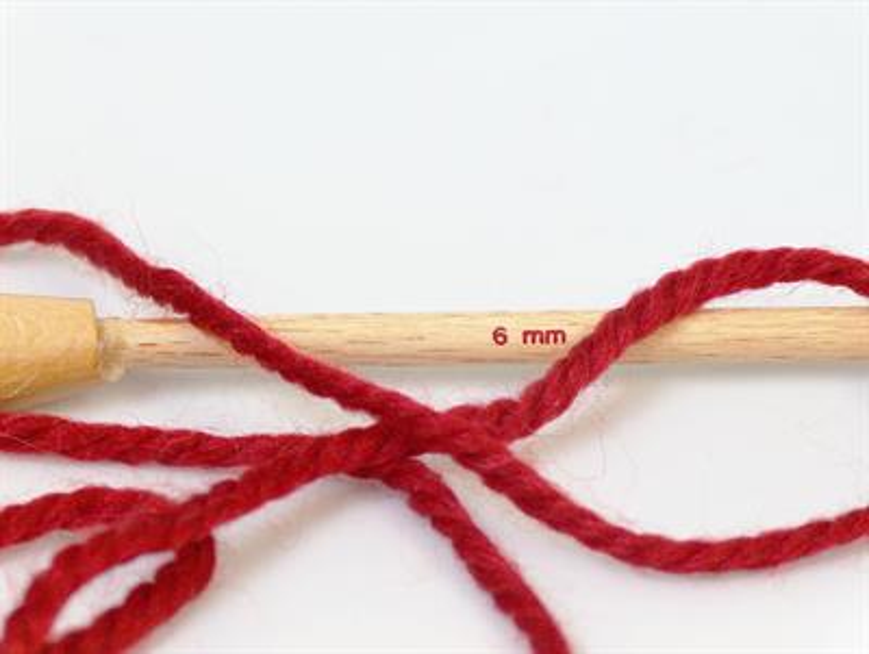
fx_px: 2916
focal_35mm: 116
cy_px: 327
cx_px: 434
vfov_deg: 12.8
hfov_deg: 17.0
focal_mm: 23.76
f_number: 3
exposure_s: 1/31.9
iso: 200
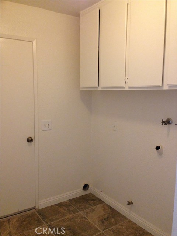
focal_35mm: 33
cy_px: 118
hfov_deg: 42.9
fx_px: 225
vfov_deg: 55.4
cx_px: 88
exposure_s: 1/20
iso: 250
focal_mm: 4.12
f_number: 2.4
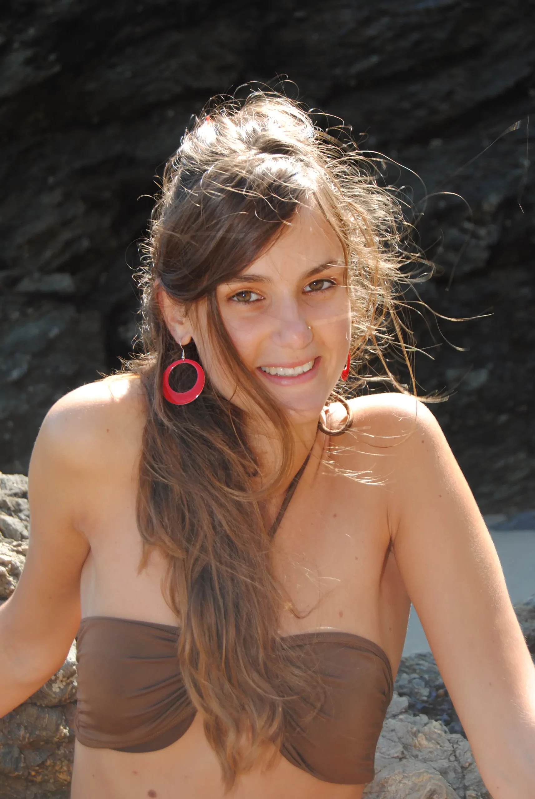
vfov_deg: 29.2
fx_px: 1533
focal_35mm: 69
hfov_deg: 19.8
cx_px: 268
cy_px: 400
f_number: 5.6
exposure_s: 1/125
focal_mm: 46
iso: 110
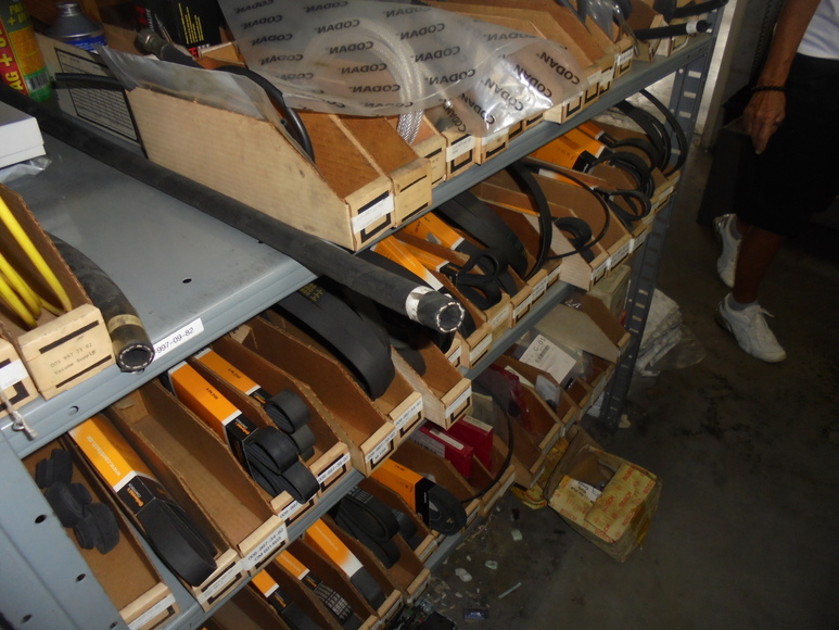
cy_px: 315
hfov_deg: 67.3
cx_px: 420
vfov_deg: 53.1
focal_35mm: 26
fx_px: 630
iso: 200
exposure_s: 1/30
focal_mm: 4.6
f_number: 3.5
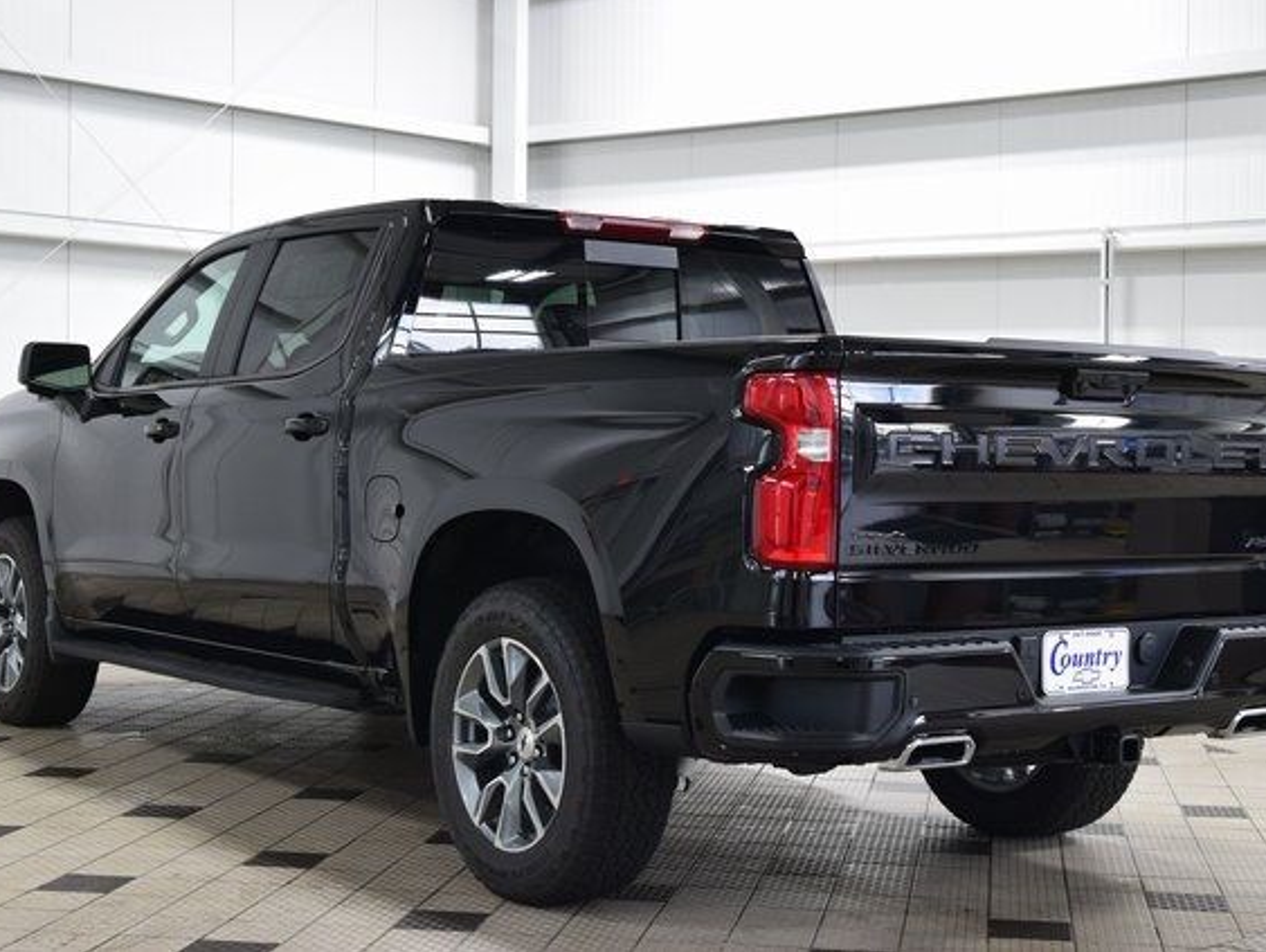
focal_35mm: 59
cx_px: 654
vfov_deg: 24.8
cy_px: 474
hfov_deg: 32.7
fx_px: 2159
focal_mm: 36
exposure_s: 1/15
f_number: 6.3
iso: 720
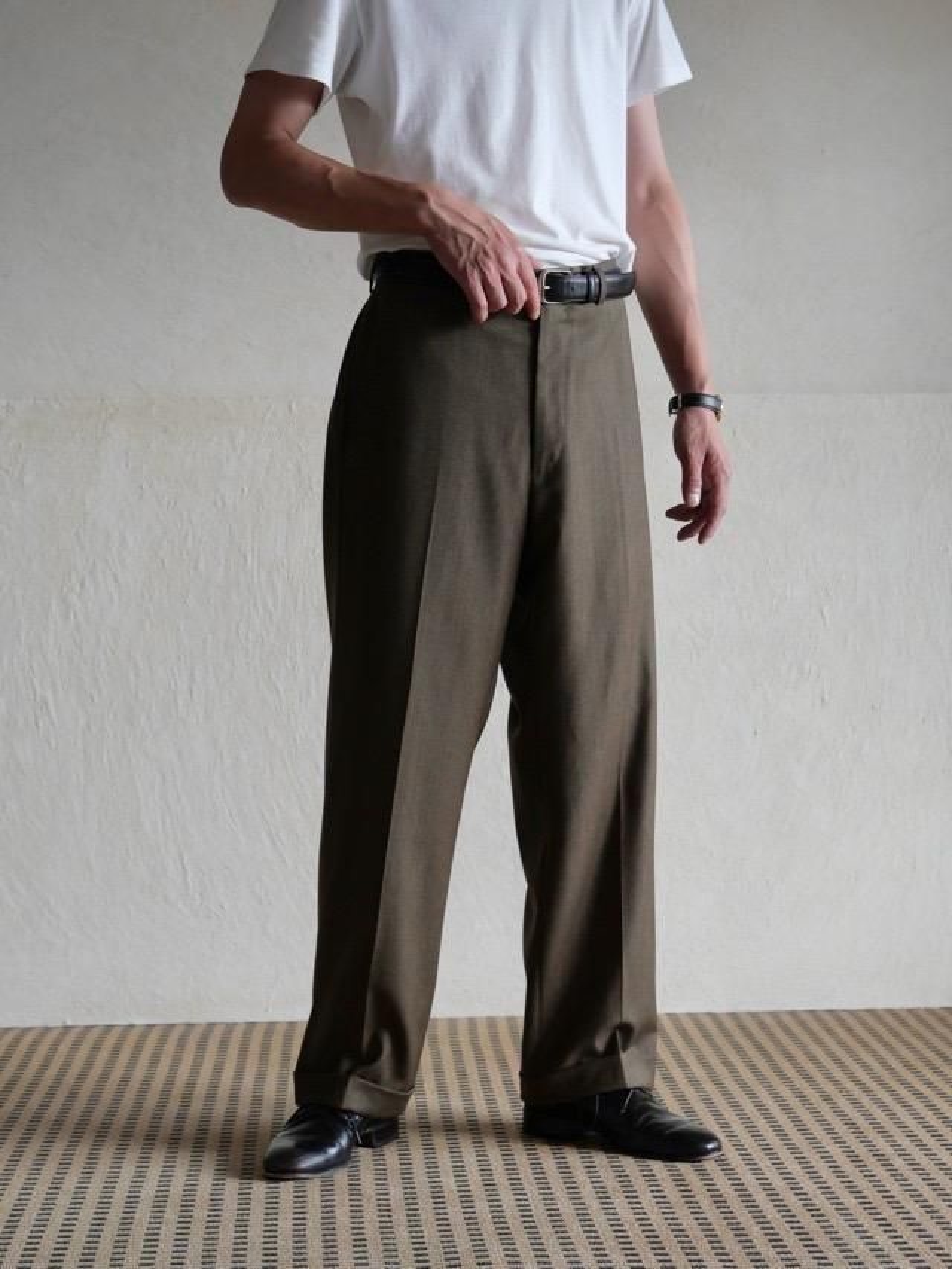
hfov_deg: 20.4
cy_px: 634
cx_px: 476
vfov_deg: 27.0
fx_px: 2640
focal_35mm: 72
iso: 1250
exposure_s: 1/80
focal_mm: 36
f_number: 3.9
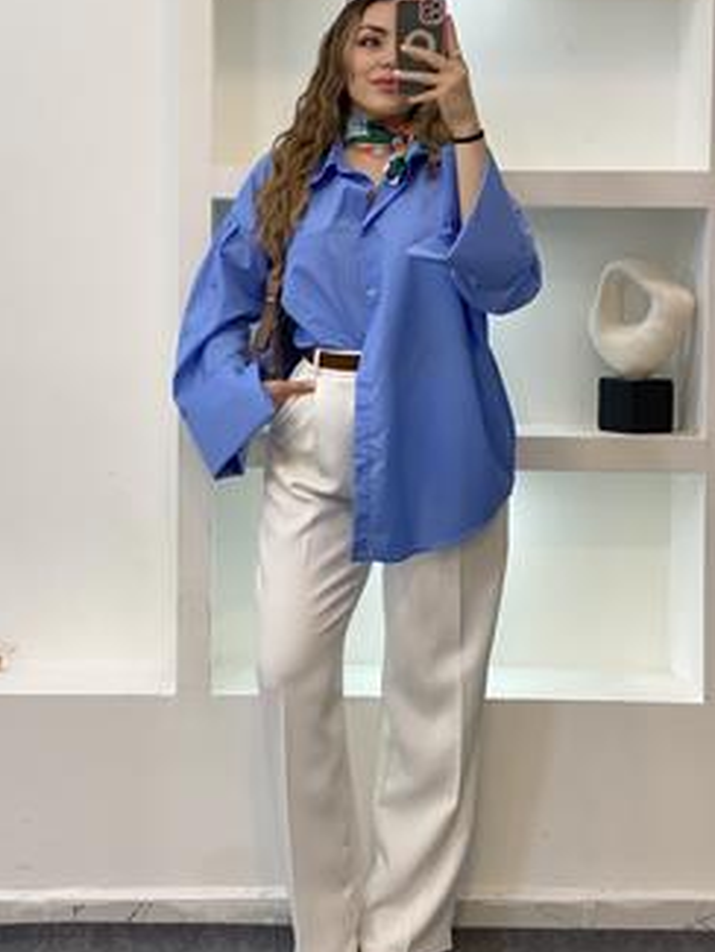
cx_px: 305
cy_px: 467
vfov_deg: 29.4
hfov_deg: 22.3
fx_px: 1816
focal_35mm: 66
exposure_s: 1/100
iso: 80
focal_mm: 6
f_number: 2
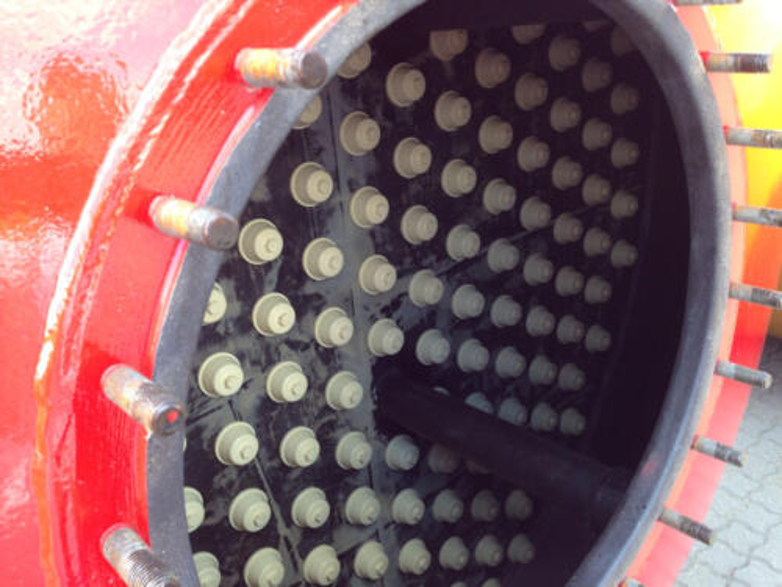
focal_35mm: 33
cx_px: 391
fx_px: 745
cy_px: 294
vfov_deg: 42.9
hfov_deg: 55.4
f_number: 2.4
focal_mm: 4.12
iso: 80
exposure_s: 1/120
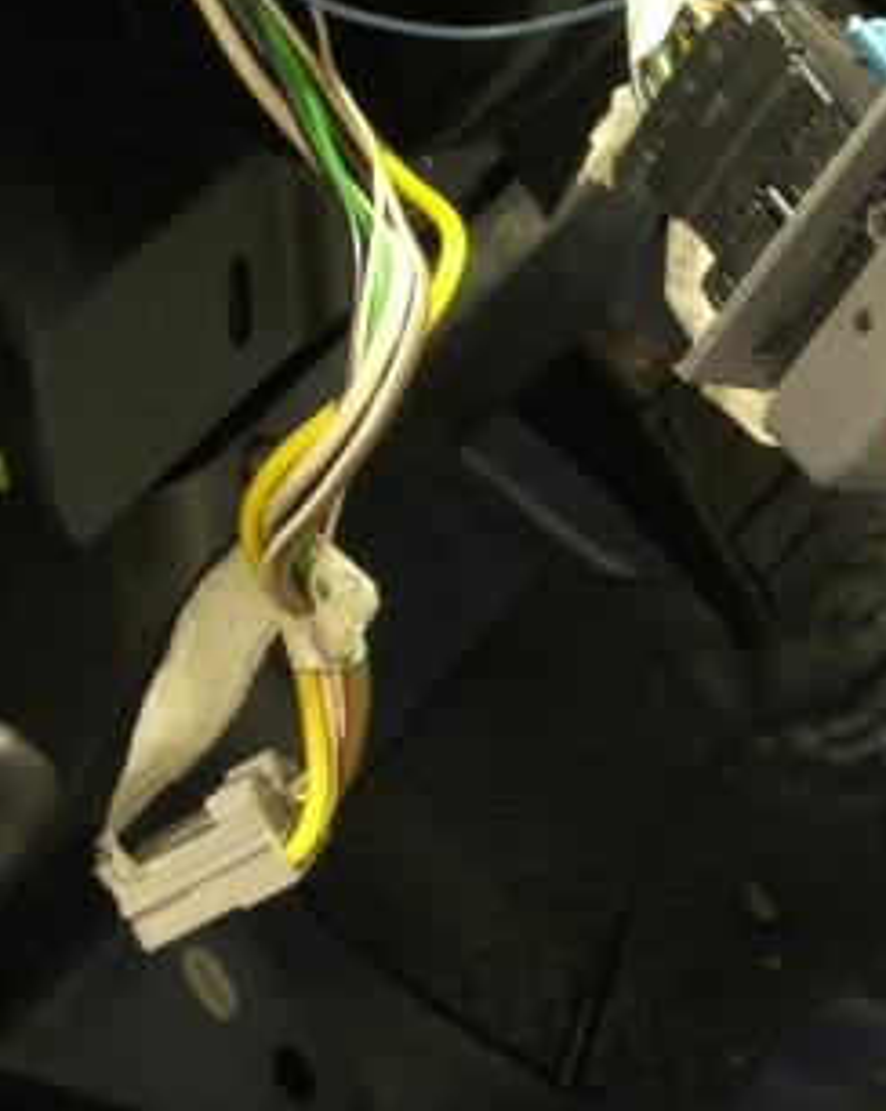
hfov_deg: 6.7
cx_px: 926
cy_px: 388
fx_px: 7587
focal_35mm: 231
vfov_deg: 8.4
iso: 200
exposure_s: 1.25
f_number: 4.9
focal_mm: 23.4
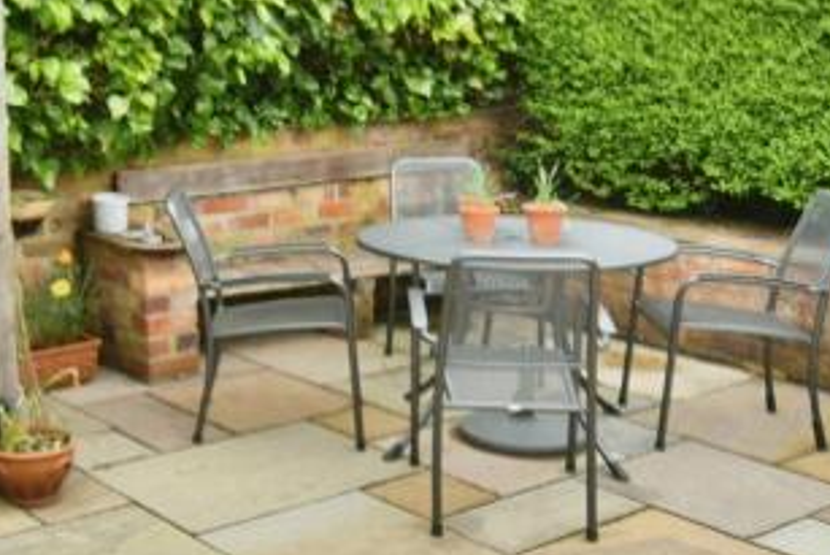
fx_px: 1153
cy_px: 380
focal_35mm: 50
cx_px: 127
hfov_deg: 37.7
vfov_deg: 26.8
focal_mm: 10
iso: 100
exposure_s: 1/125
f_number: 5.6
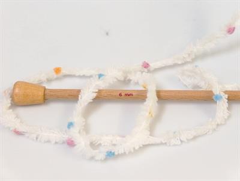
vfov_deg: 17.6
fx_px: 583
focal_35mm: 84
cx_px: 120
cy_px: 90
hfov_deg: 23.3
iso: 200
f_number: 2.9
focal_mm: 17.25
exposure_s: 1/44.6
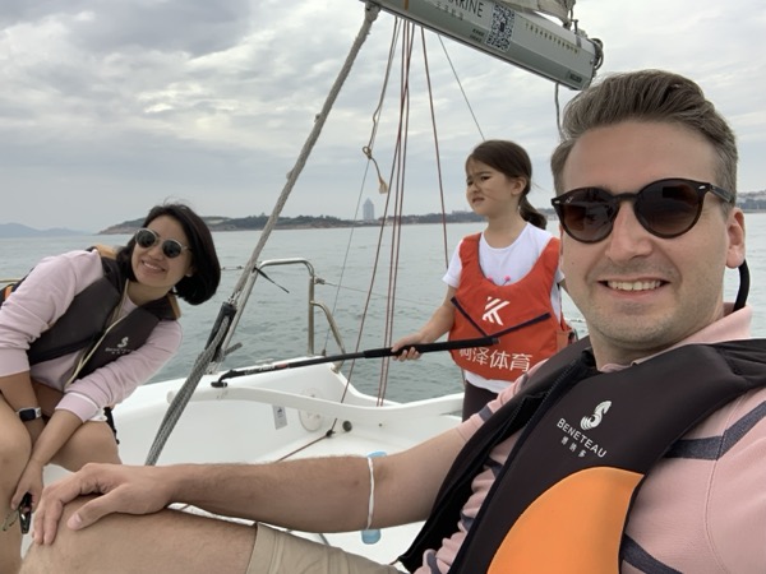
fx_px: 708
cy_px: 287
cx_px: 383
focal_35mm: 32
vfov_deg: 44.2
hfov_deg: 56.8
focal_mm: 2.87
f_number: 2.2
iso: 16
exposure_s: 1/591
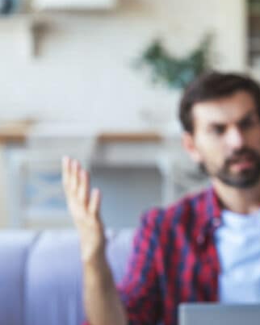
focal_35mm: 136
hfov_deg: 10.9
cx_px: 400
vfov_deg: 14.1
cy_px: 228
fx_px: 1309
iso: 800
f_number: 3.2
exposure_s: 1/250
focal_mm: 57
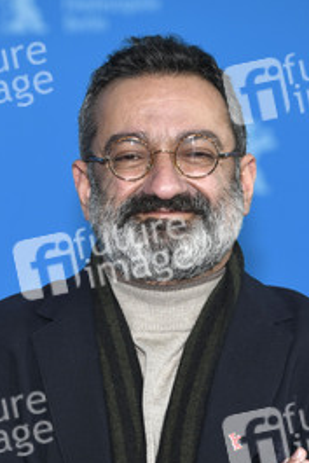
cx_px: 154
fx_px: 2173
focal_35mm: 169
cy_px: 346
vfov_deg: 12.1
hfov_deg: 8.1
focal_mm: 112
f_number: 4
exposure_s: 1/400
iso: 800
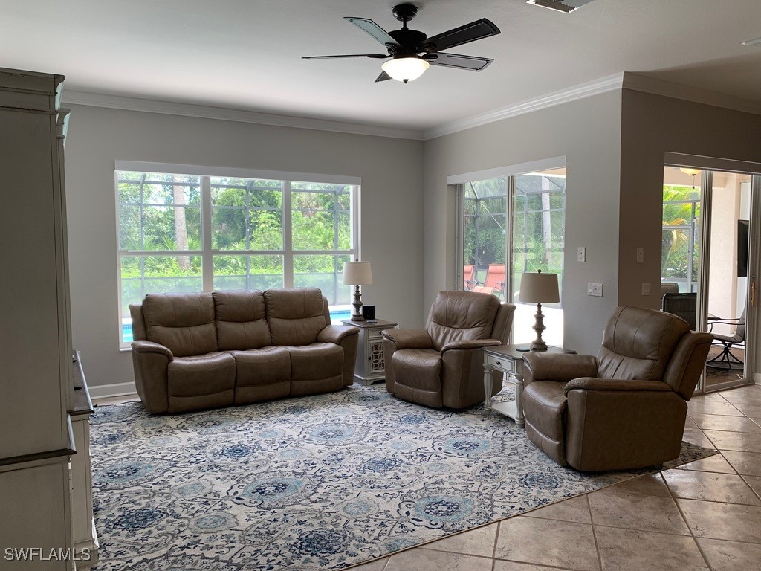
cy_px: 286
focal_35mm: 26
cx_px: 380
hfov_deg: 67.3
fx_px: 572
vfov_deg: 53.1
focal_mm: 4.25
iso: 40
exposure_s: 1/120
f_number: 1.8
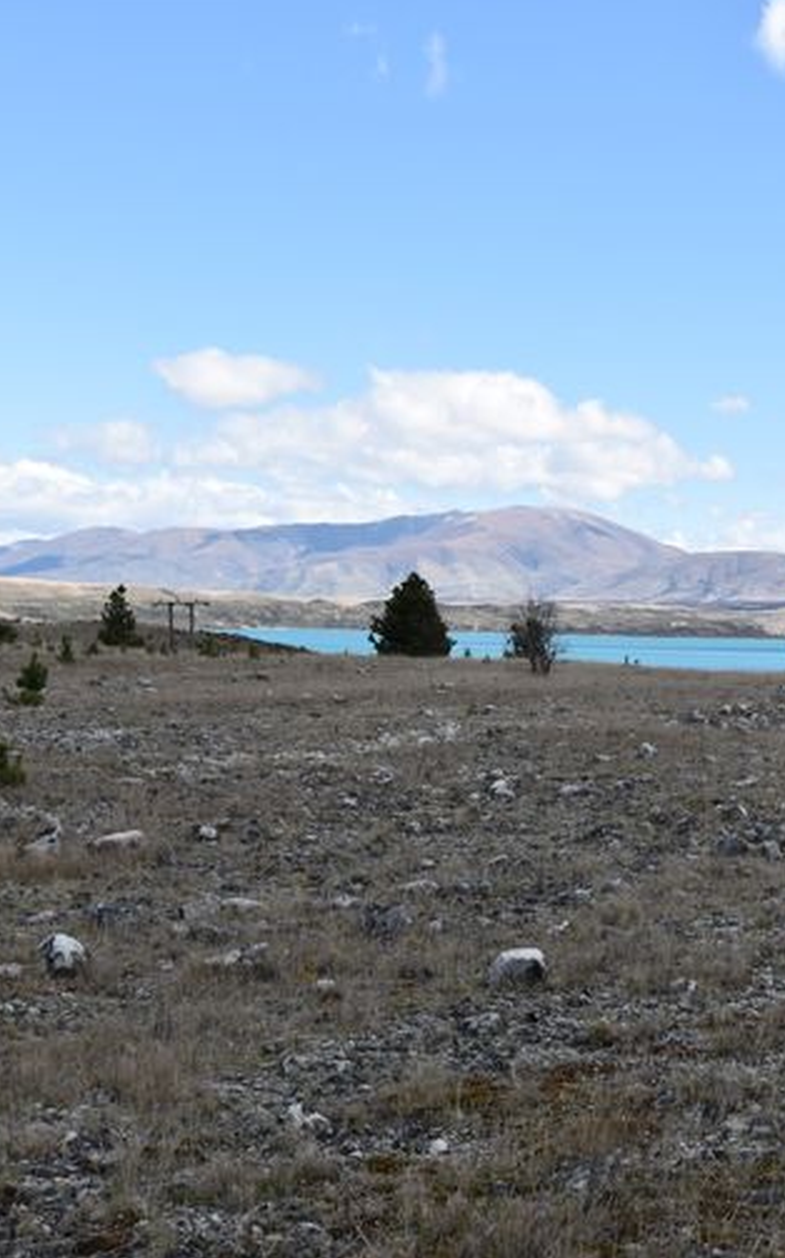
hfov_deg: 22.6
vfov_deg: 36.3
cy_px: 623
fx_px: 1919
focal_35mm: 56
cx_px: 698
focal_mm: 24
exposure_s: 1/400
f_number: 10
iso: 200
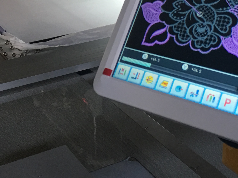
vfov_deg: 19.8
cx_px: 96
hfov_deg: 27.0
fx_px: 495
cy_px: -1
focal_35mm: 72
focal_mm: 4.15
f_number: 2.2
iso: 40
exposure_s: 1/33
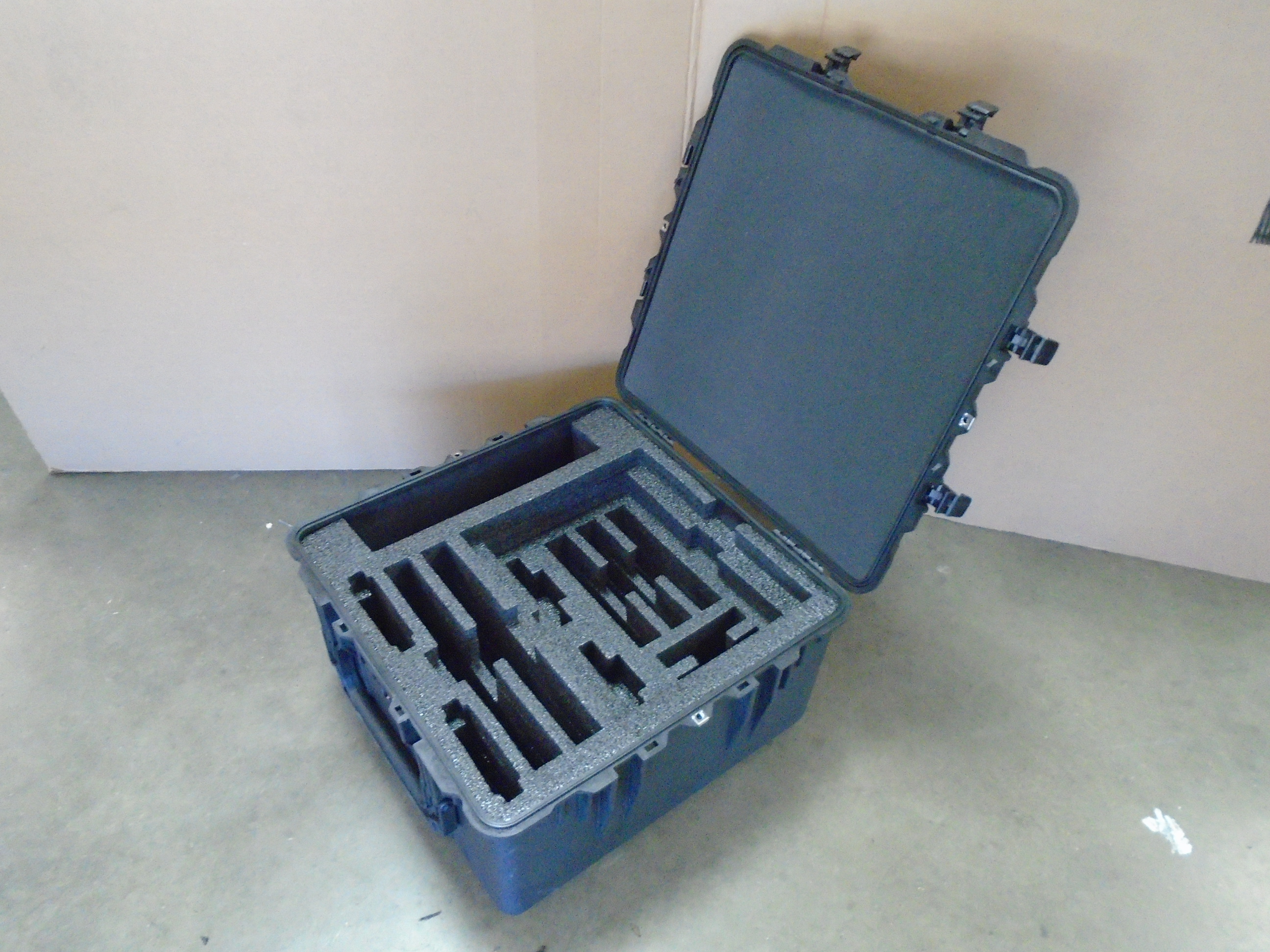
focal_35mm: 26
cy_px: 476
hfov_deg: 67.3
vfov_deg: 53.1
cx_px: 635
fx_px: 954
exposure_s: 1/40
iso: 800
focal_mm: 4.6
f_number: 3.2
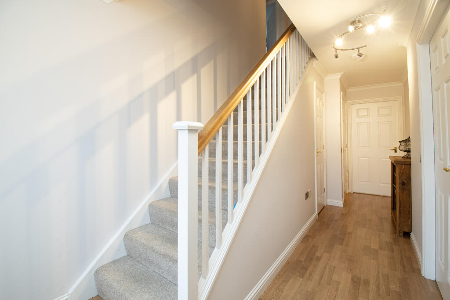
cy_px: 150
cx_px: 225
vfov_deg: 77.3
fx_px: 187
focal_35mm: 15
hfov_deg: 100.4
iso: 320
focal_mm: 10
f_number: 8
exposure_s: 1/5
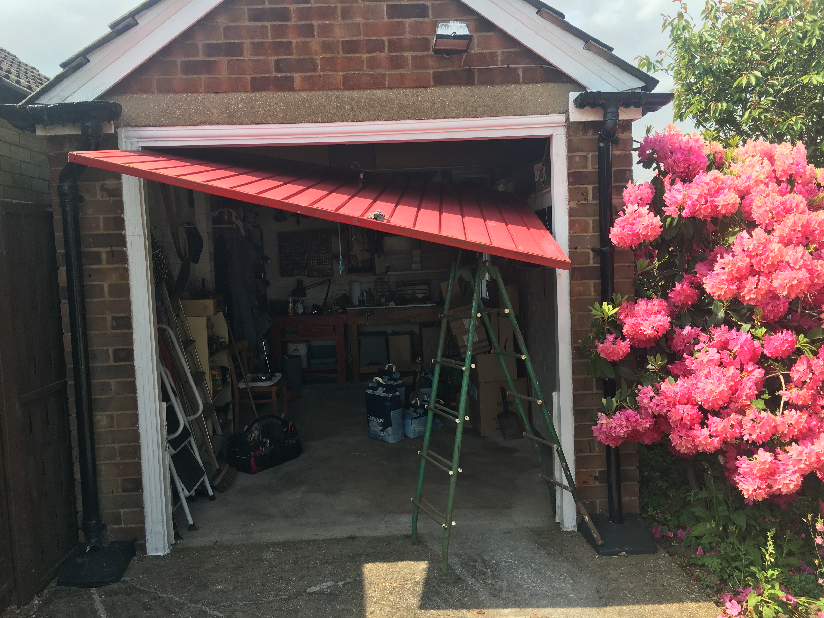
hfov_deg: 61.7
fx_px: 690
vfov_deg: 48.2
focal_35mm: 29
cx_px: 412
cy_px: 309
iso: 25
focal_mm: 4.15
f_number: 2.2
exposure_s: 1/596
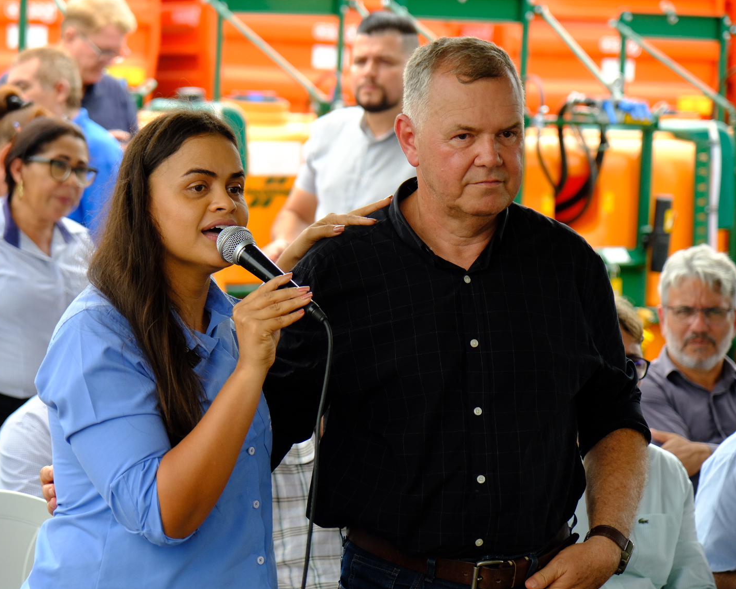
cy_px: 304
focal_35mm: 141
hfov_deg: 13.7
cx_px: 304
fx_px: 3071
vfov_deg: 10.9
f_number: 4
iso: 1000
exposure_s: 1/1000
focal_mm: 80
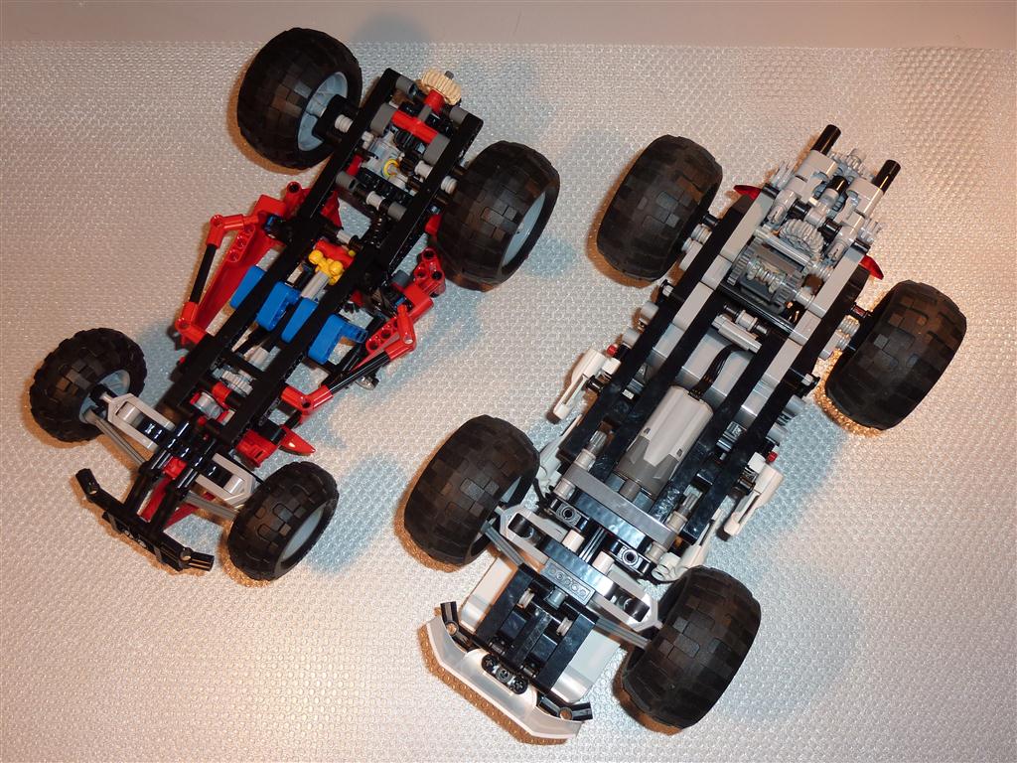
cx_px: 508
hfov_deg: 56.8
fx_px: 940
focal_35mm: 32
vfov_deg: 44.2
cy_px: 382
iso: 100
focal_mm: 5.3
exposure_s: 1/30
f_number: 3.5
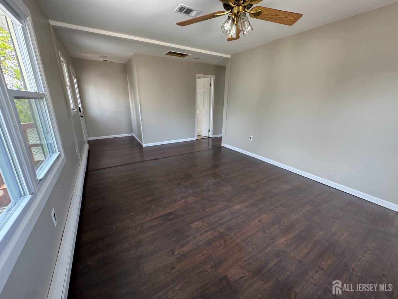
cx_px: 199
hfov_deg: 102.1
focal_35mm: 14
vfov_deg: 85.7
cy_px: 150
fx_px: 161
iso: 125
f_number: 2.2
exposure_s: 1/99
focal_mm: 2.22
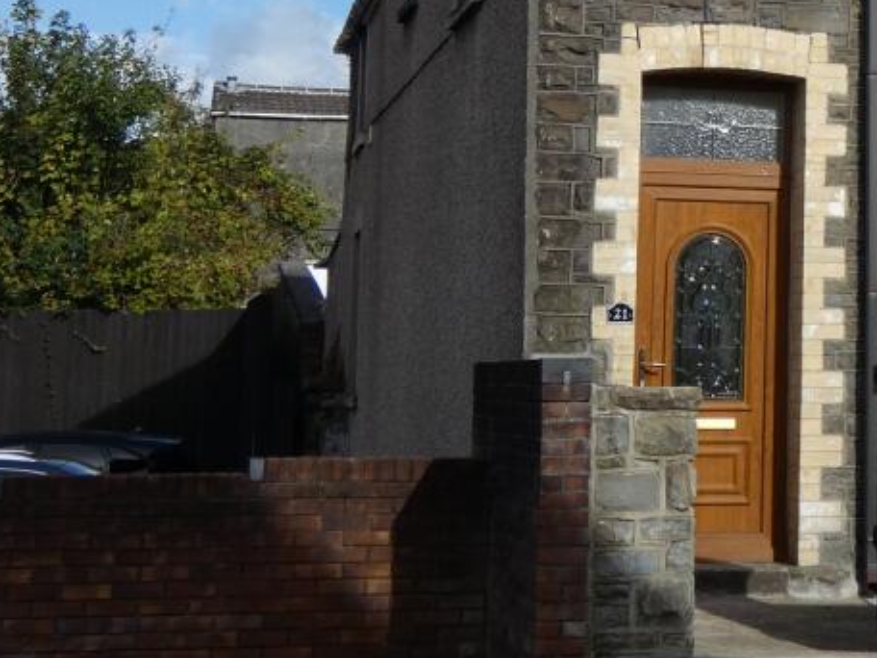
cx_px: 927
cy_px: 17
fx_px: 2331
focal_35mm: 92
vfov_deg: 15.8
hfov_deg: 20.5
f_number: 3.6
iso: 80
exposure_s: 1/1000
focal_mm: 7.3
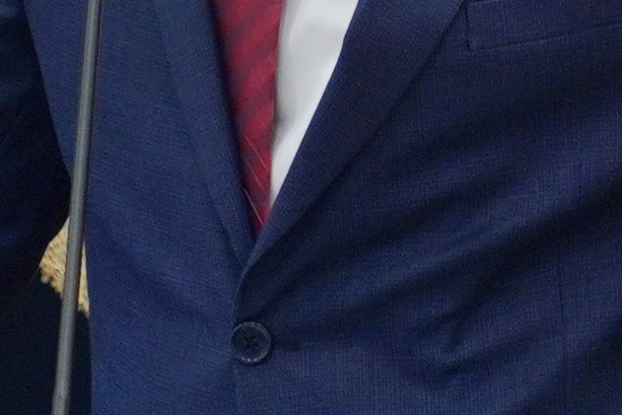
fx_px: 9580
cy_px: -278
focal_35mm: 554
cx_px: 280
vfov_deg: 2.5
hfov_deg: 3.7
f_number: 2.8
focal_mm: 55
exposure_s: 1/160
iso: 500
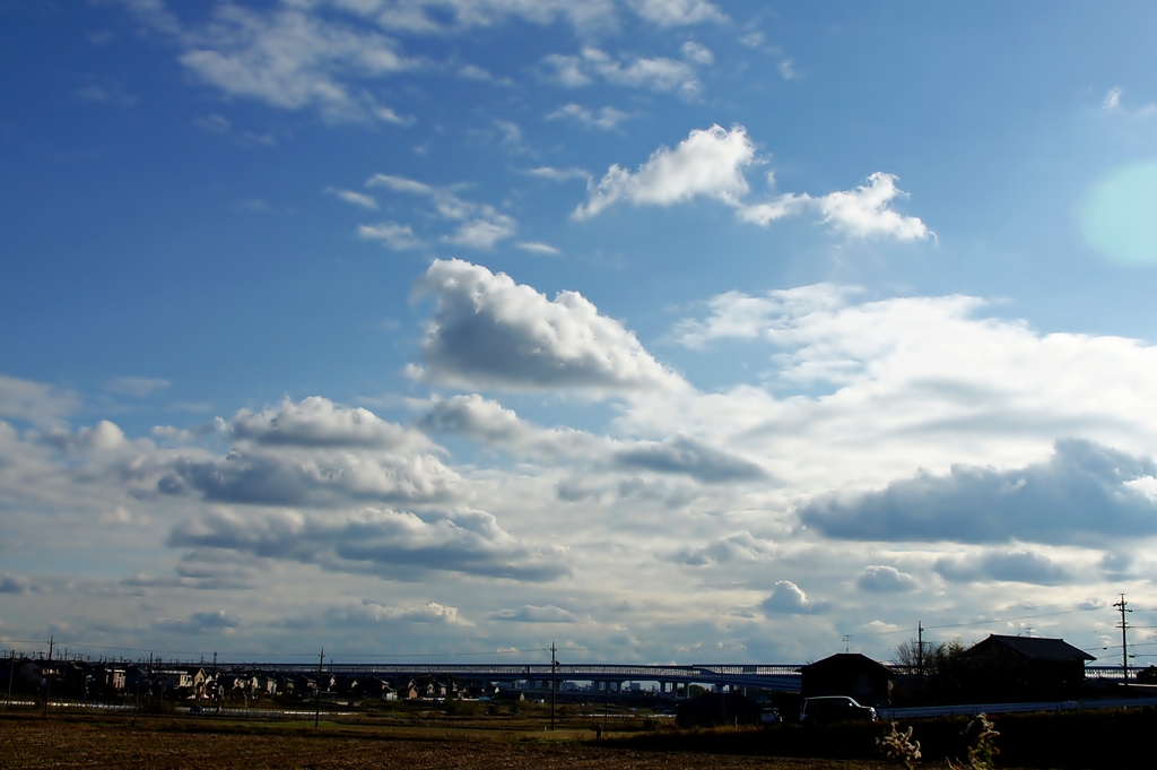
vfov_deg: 31.8
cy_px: 385
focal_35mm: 42
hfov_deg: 46.4
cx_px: 578
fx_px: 1349
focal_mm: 28
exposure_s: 1/2500
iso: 200
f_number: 5.6
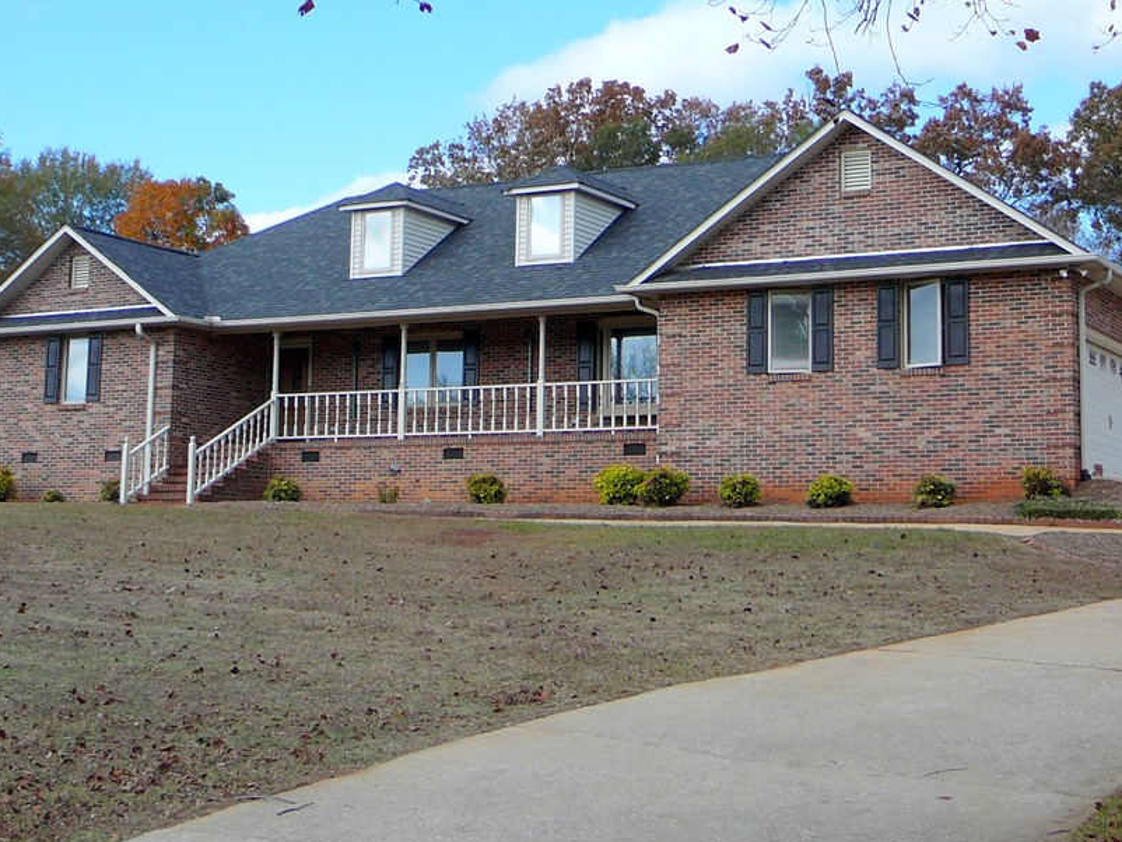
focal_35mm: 60
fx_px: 1945
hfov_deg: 32.2
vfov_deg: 24.4
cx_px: 576
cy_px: 345
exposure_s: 1/500
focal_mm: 7
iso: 80
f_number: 3.3
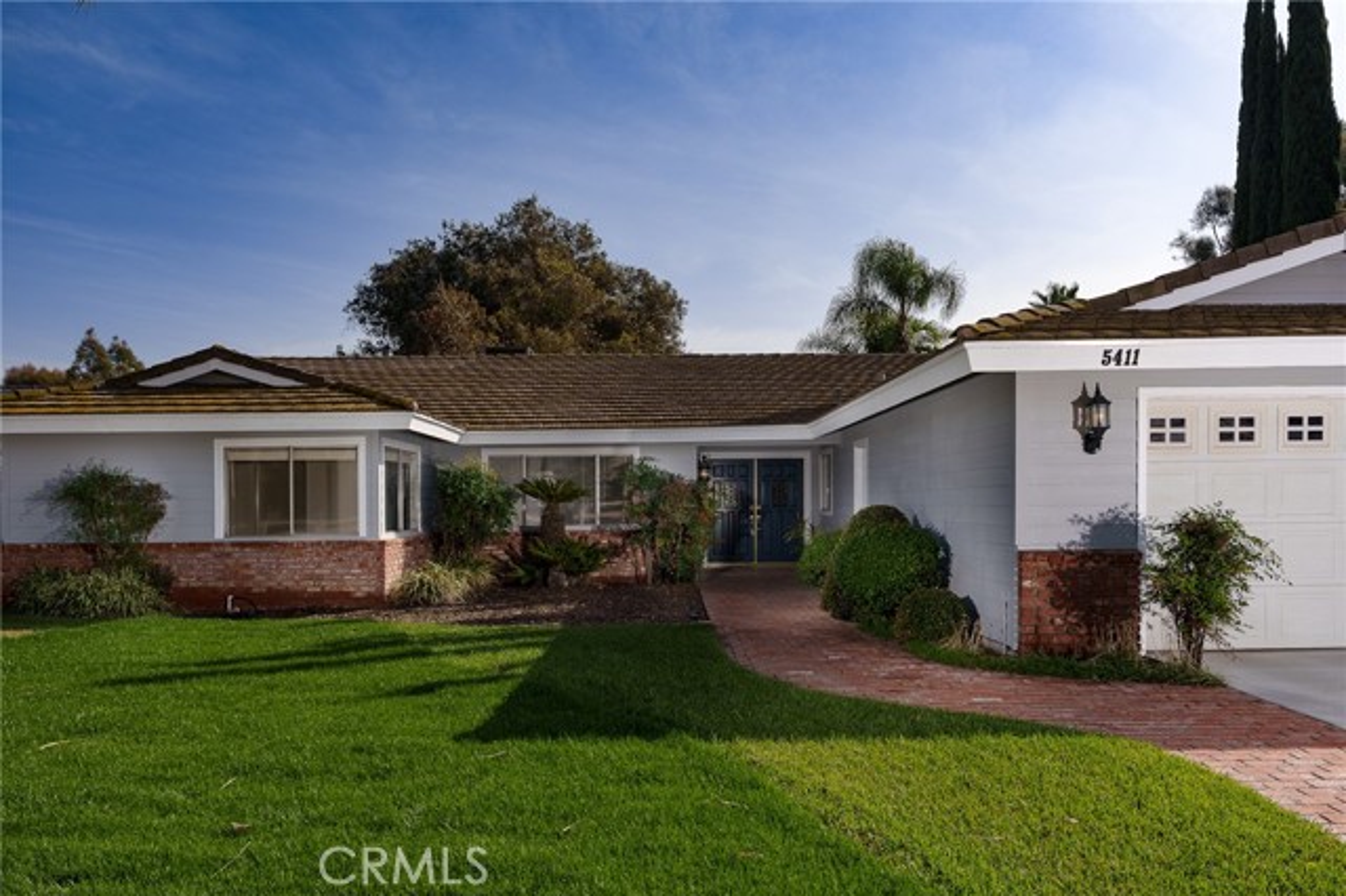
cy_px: 448
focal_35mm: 26
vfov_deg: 50.0
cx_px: 673
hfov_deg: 70.0
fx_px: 960
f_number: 11
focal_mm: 25.7
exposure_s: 1/200
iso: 100
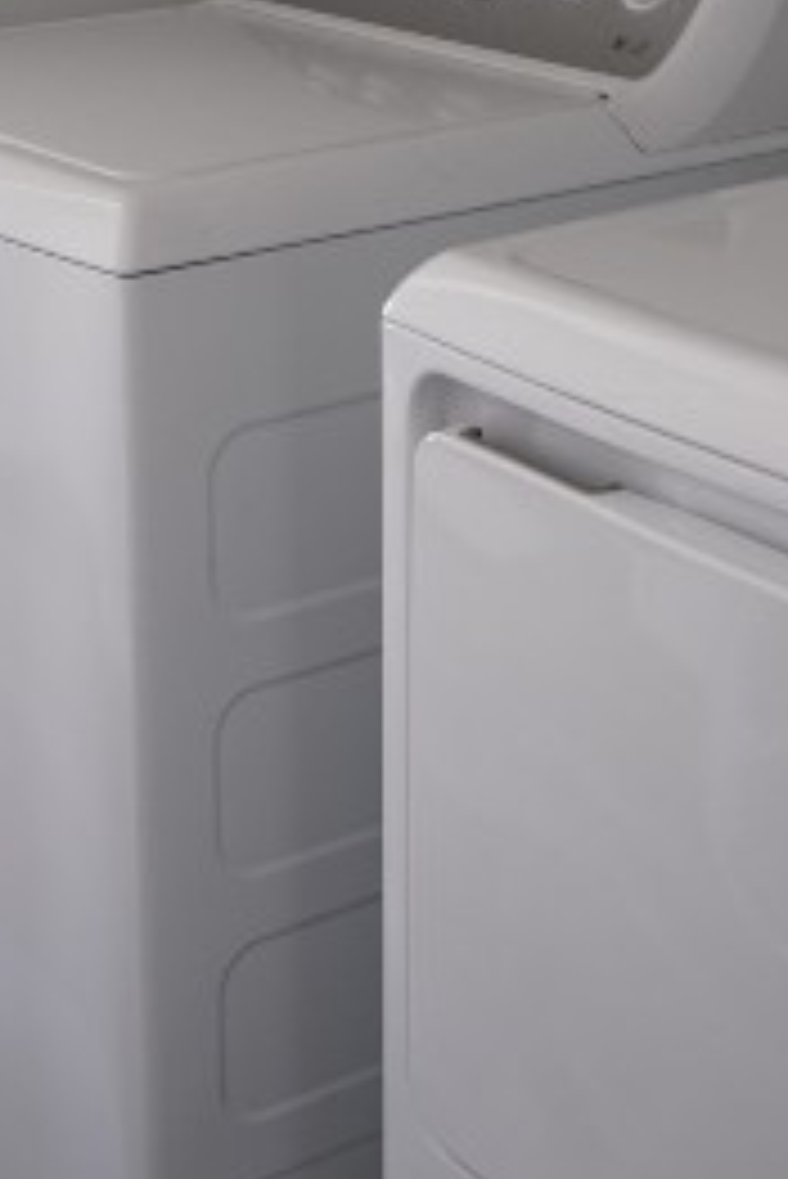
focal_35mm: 82
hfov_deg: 16.6
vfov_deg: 23.8
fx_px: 2689
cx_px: 518
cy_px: 45
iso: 400
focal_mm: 28
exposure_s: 1/6
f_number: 5.6
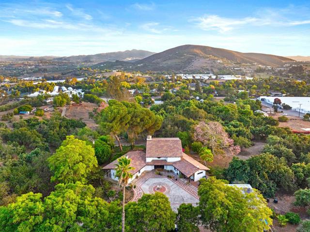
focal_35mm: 24
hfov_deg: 71.6
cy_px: 116
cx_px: 155
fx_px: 215
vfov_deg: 56.8
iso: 400
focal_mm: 12.29
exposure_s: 1/20
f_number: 6.3
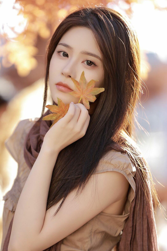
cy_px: 126
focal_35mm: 199
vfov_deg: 10.3
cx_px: 84
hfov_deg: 6.9
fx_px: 1385
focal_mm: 200
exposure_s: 1/250
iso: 160
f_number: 3.2
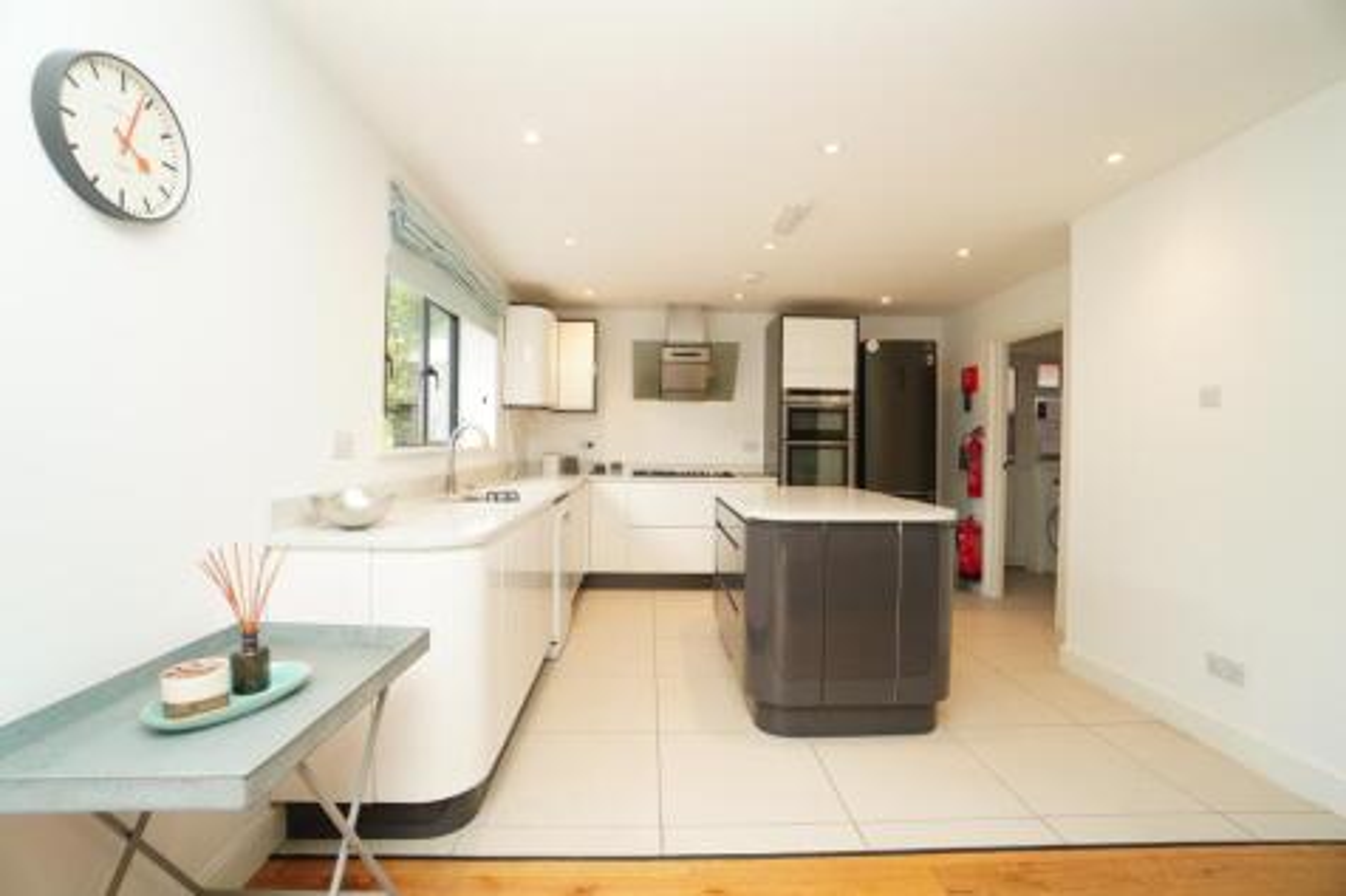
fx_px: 561
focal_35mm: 15
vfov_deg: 77.3
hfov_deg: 100.4
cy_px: 448
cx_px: 673
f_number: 4
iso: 400
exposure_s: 1/100
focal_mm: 10
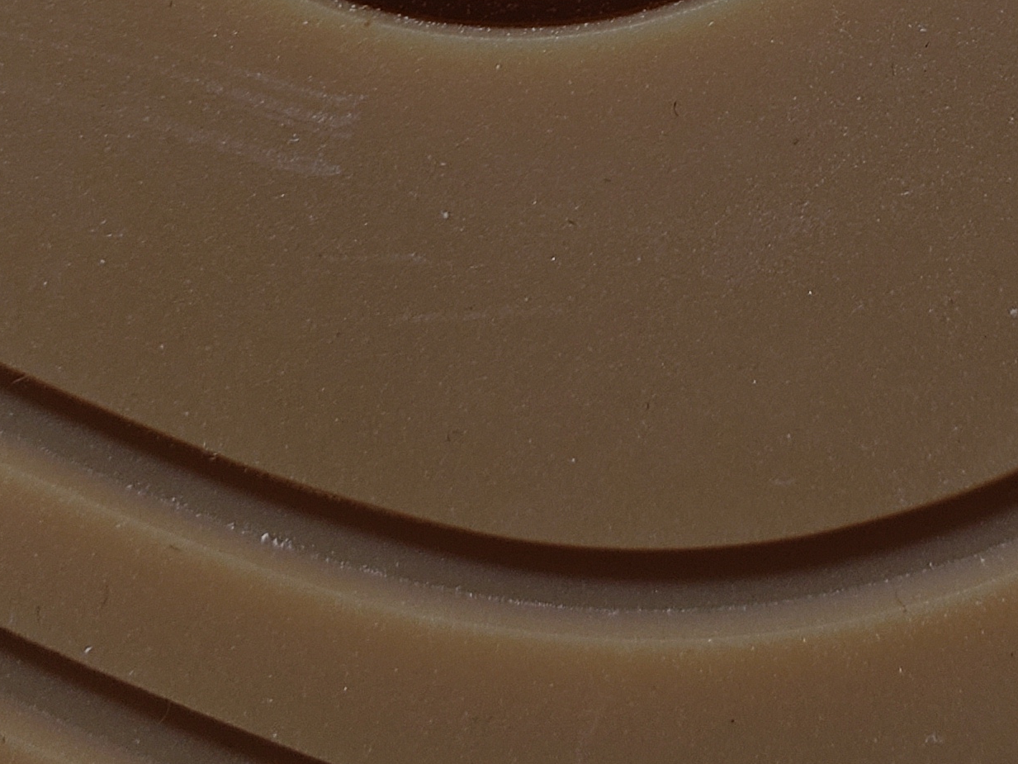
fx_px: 2500
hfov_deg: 22.9
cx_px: 690
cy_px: -397
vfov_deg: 15.9
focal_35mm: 85
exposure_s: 1/100
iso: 50
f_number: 2.4
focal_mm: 4.3
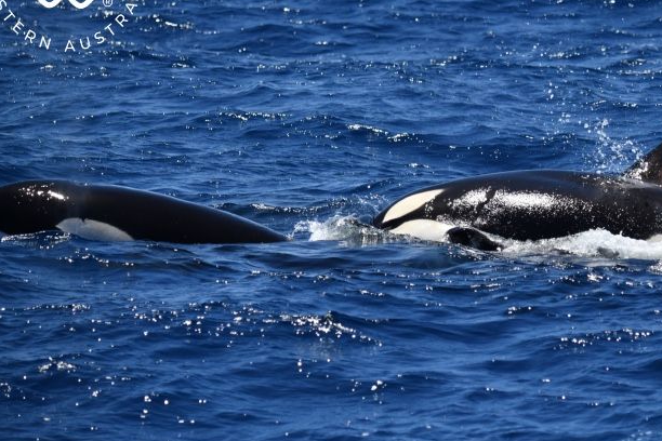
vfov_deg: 2.8
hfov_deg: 4.1
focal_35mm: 497
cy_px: 166
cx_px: 413
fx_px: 9139
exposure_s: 1/8000
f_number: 6
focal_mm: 380
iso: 900
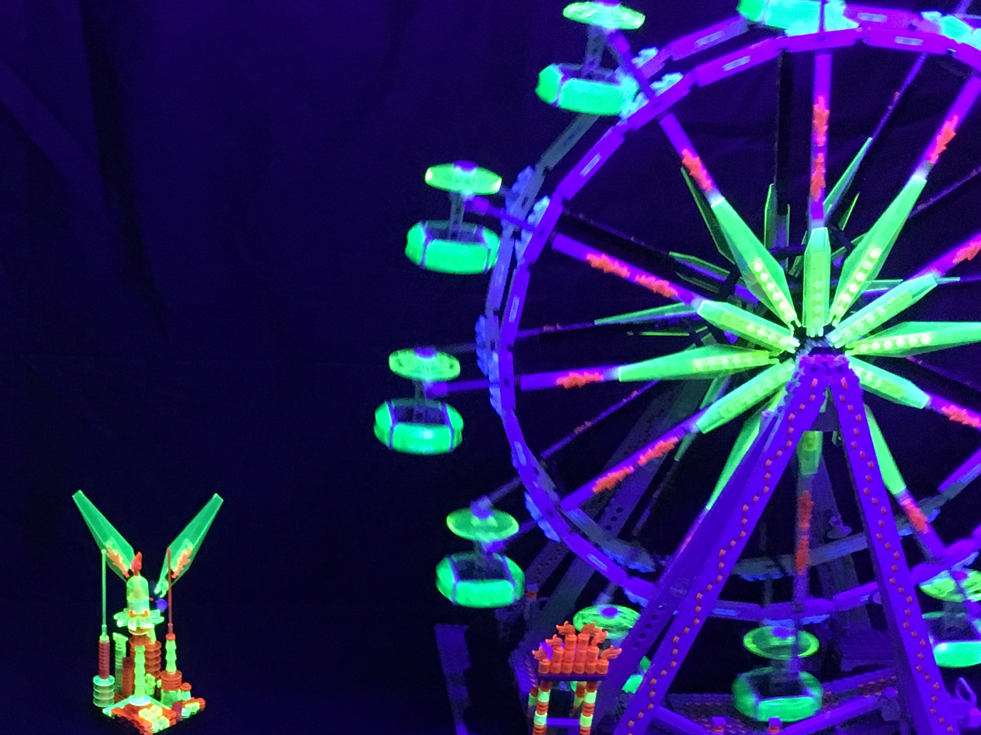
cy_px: 647
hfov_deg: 28.8
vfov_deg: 21.8
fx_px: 1870
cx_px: 214
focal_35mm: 66
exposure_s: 1/15
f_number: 2.2
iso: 250
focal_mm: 4.15
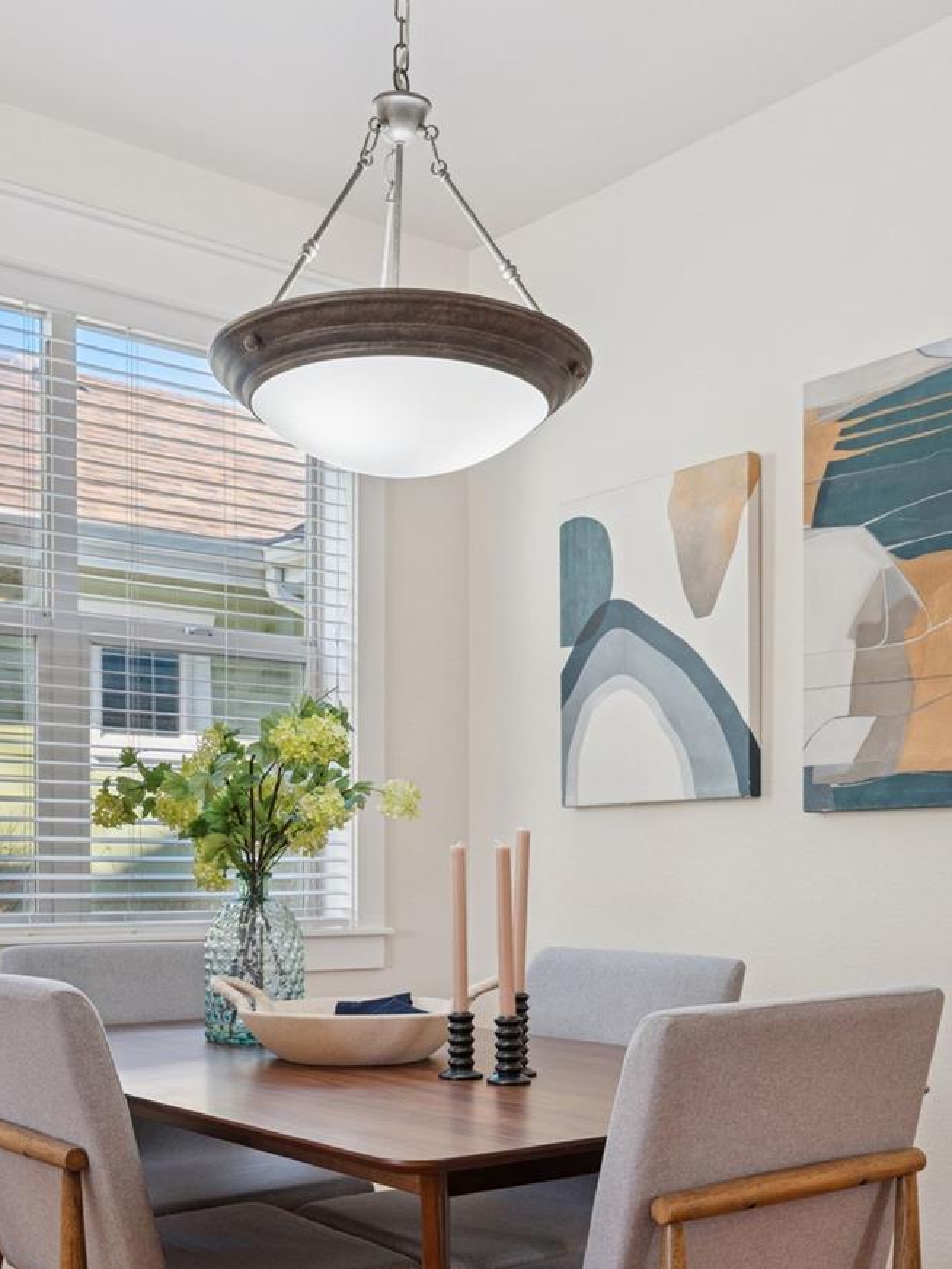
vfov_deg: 45.2
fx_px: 1503
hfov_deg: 35.1
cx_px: 415
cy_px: 822
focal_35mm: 41
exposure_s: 1/20
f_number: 9
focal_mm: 31
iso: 400
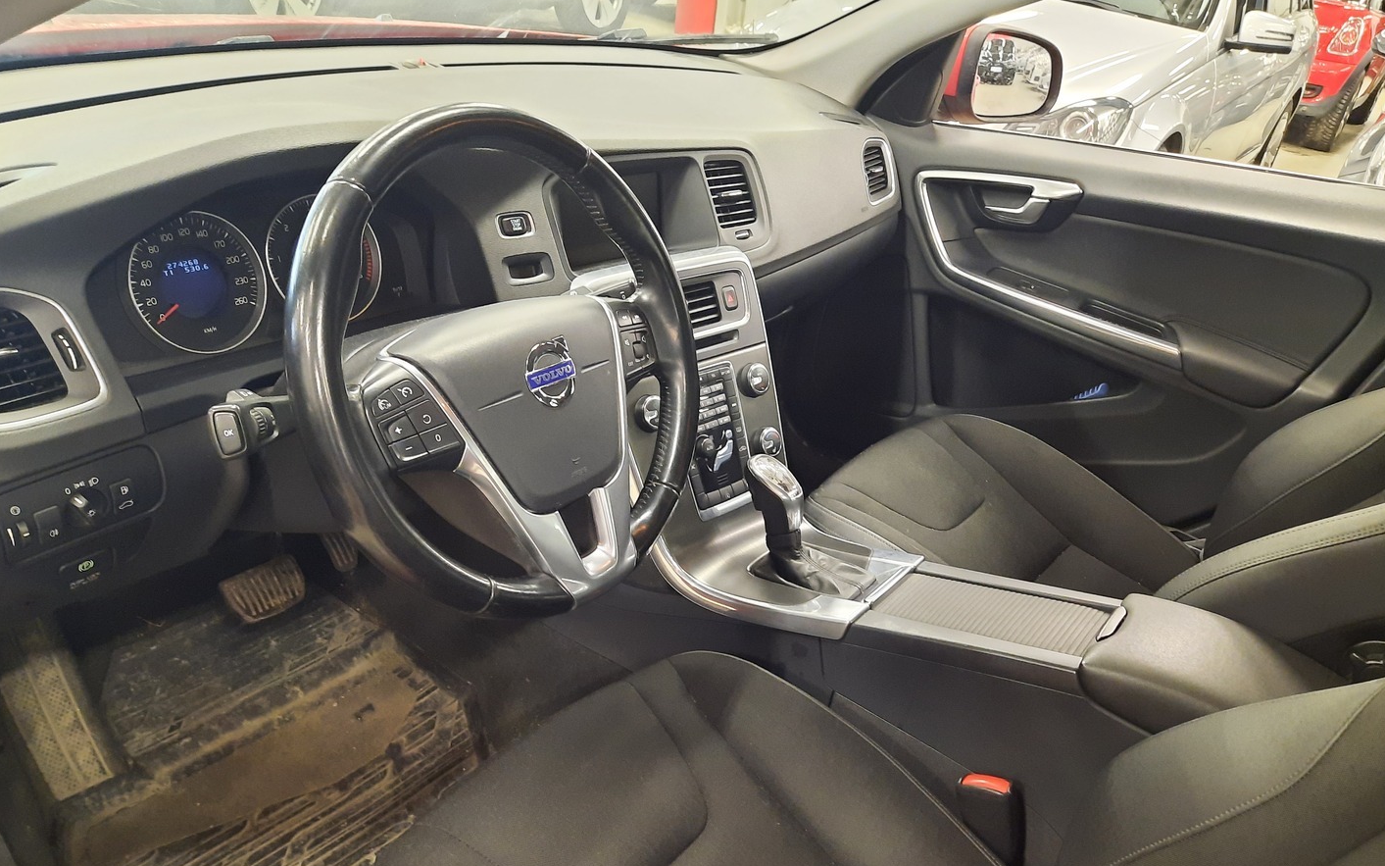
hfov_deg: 68.4
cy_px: 513
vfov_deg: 45.8
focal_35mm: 27
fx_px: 1019
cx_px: 687
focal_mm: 4.6
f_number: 2
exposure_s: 1/24
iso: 640
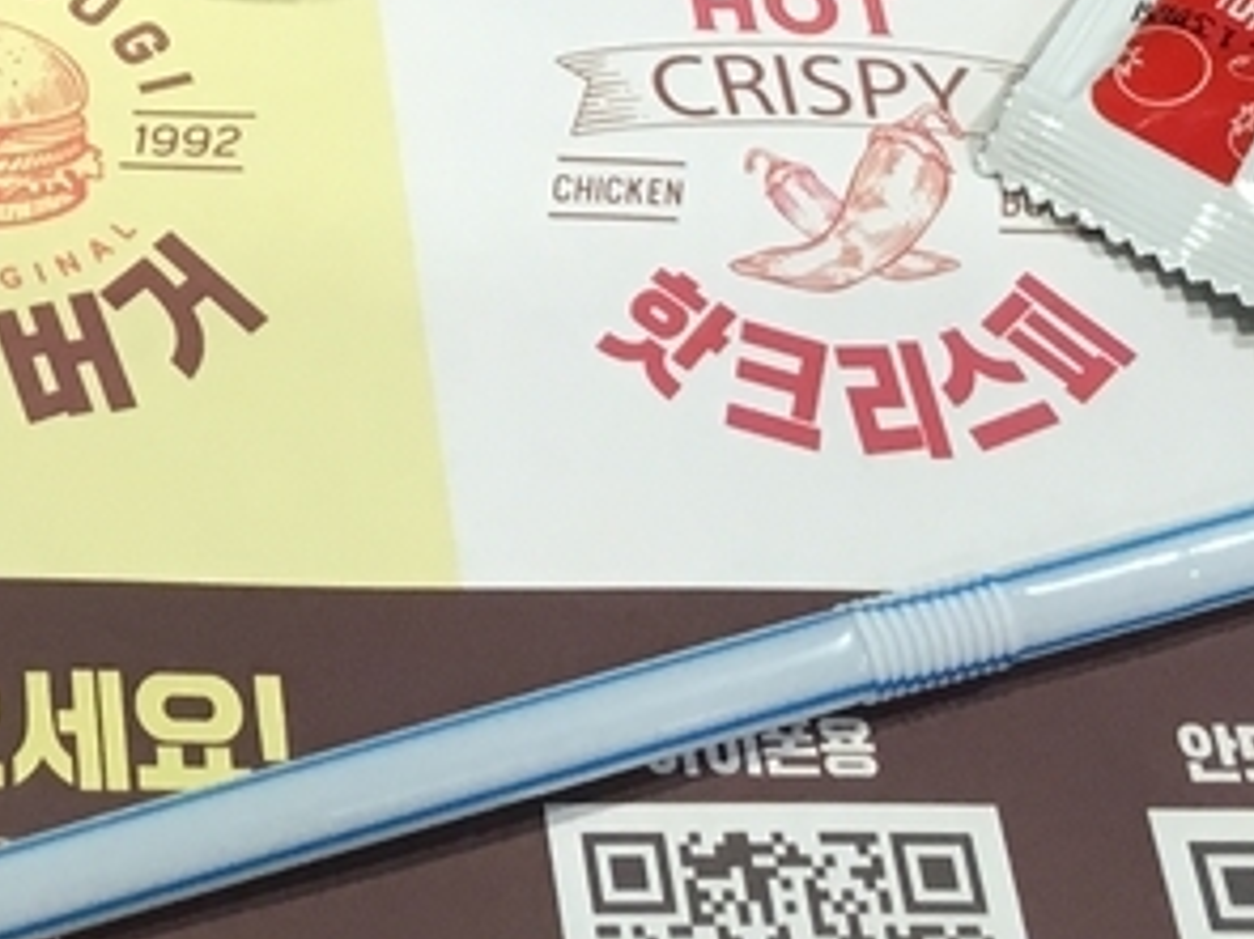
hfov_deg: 16.2
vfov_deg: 11.9
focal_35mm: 118
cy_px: -544
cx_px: -98
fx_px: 4273
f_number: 2.2
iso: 32
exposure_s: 1/30
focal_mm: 4.15
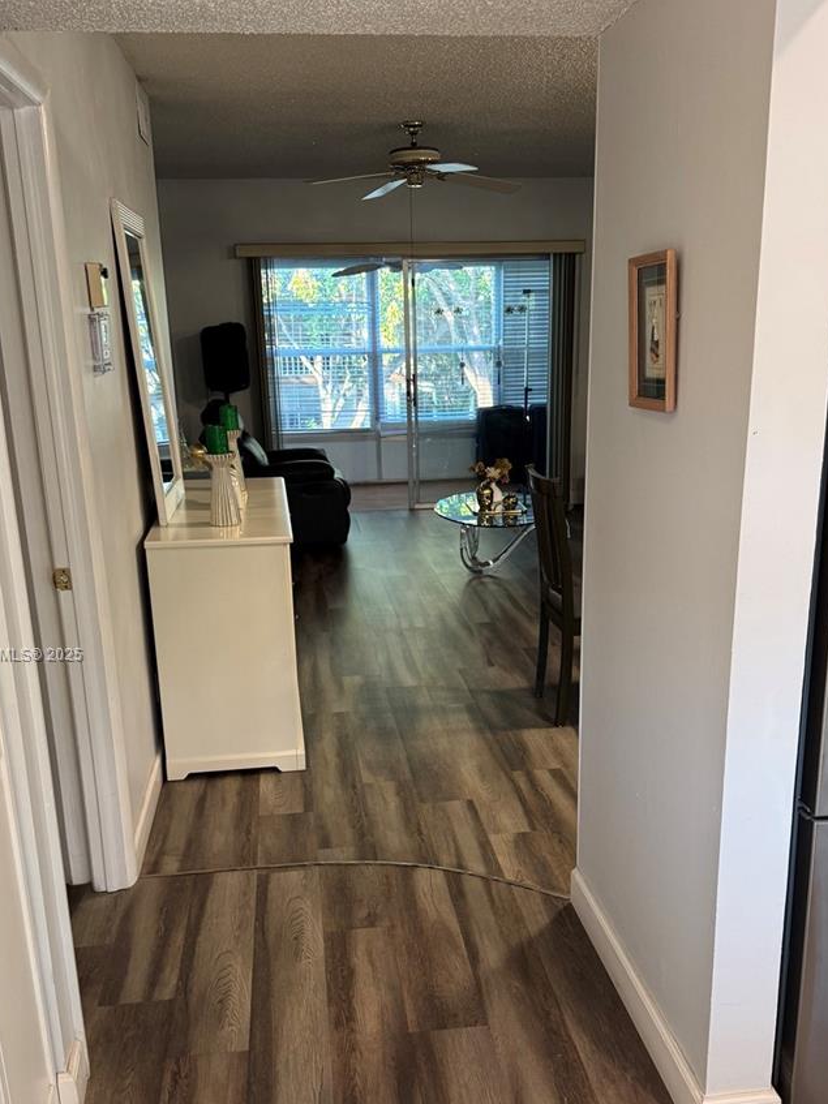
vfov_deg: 53.6
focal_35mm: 34
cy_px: 656
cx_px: 430
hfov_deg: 41.8
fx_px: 1085
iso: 250
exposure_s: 1/60
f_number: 1.78
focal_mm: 6.76
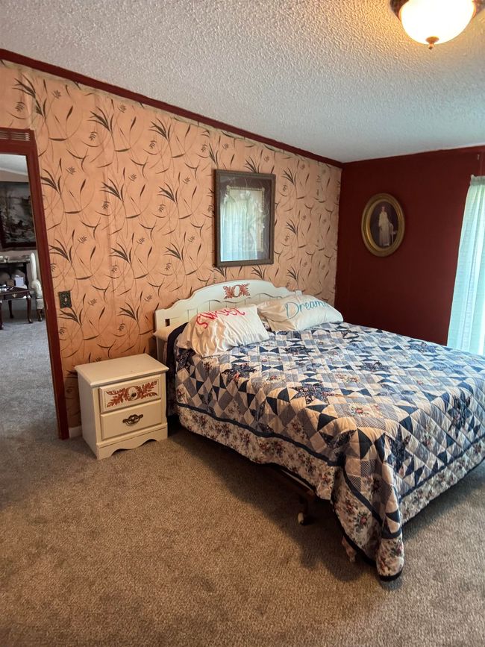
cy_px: 324
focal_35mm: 23
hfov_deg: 58.9
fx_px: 430
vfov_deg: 73.9
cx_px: 242
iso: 250
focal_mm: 2.69
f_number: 1.9
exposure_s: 1/40
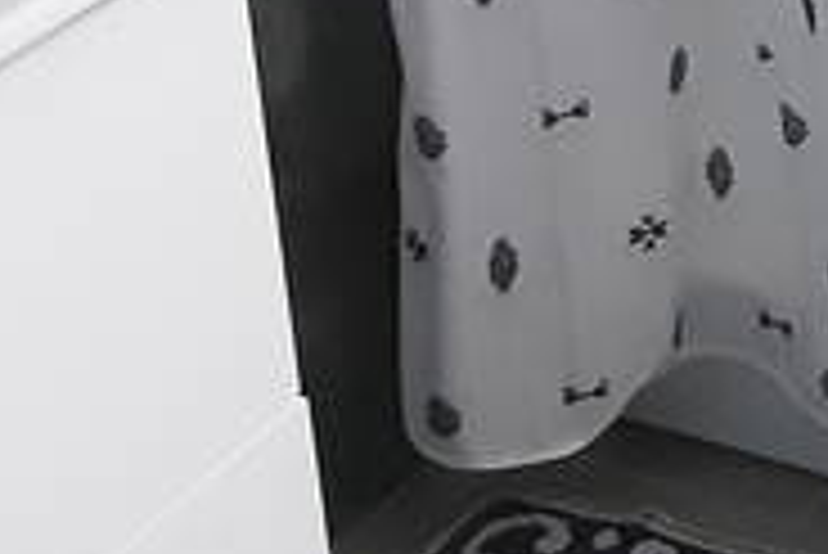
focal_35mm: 125
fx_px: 2877
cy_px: -604
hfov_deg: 15.0
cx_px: 1292
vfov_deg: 10.1
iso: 500
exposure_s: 1/20
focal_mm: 2.9
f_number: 1.9
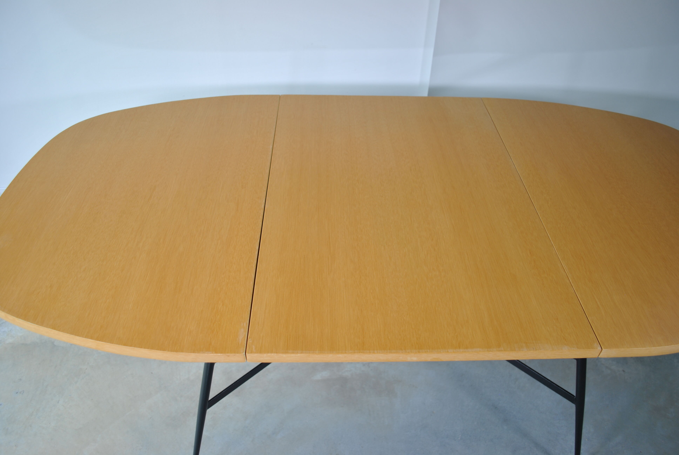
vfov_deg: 48.0
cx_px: 340
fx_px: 510
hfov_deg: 67.3
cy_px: 228
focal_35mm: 27
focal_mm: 18
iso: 100
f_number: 3.5
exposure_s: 1/50
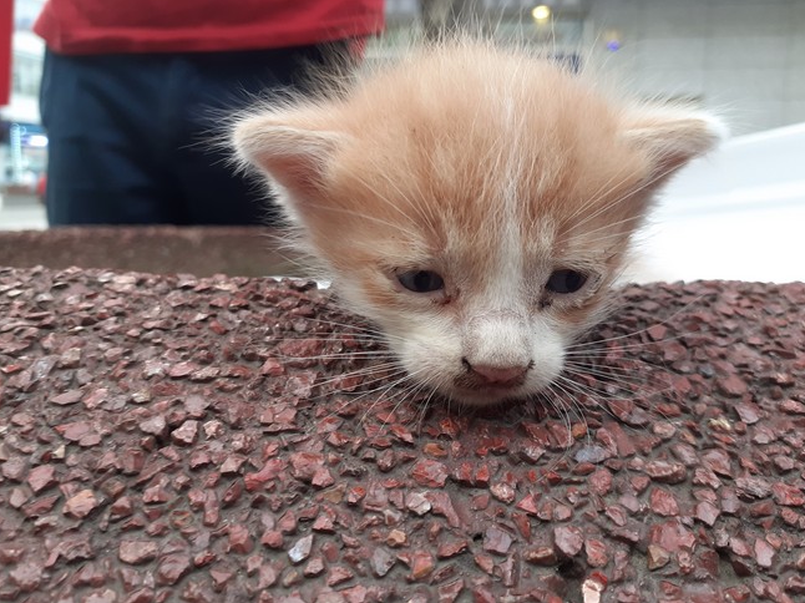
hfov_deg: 63.5
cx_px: 406
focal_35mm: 28
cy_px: 292
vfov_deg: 49.7
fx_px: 651
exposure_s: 1/50
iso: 64
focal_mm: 3.6
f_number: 1.9
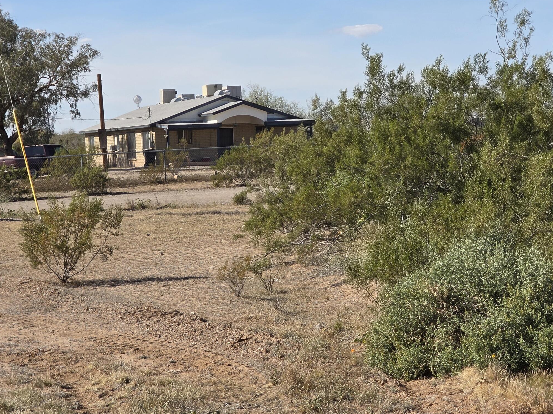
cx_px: 287
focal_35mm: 103
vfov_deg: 14.3
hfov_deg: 19.1
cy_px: 117
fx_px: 1645
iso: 50
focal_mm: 7.9
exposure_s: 1/2752
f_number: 2.4
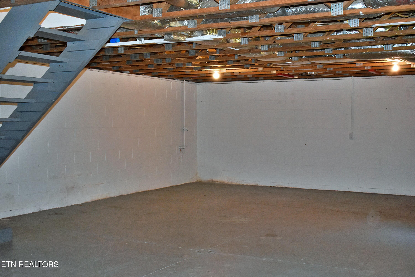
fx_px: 519
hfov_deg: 43.6
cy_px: 138
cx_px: 208
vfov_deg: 29.9
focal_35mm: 45
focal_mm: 30
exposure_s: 1/60
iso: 1600
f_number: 4.2
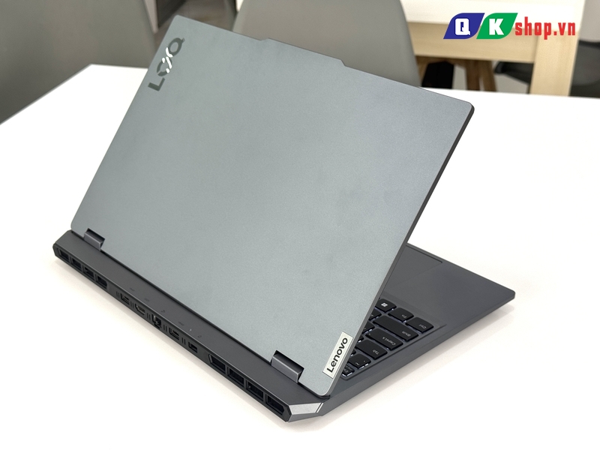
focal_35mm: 48
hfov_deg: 39.7
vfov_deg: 30.3
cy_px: 225
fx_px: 832
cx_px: 300
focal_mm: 6.76
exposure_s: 1/173
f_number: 1.78
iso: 64
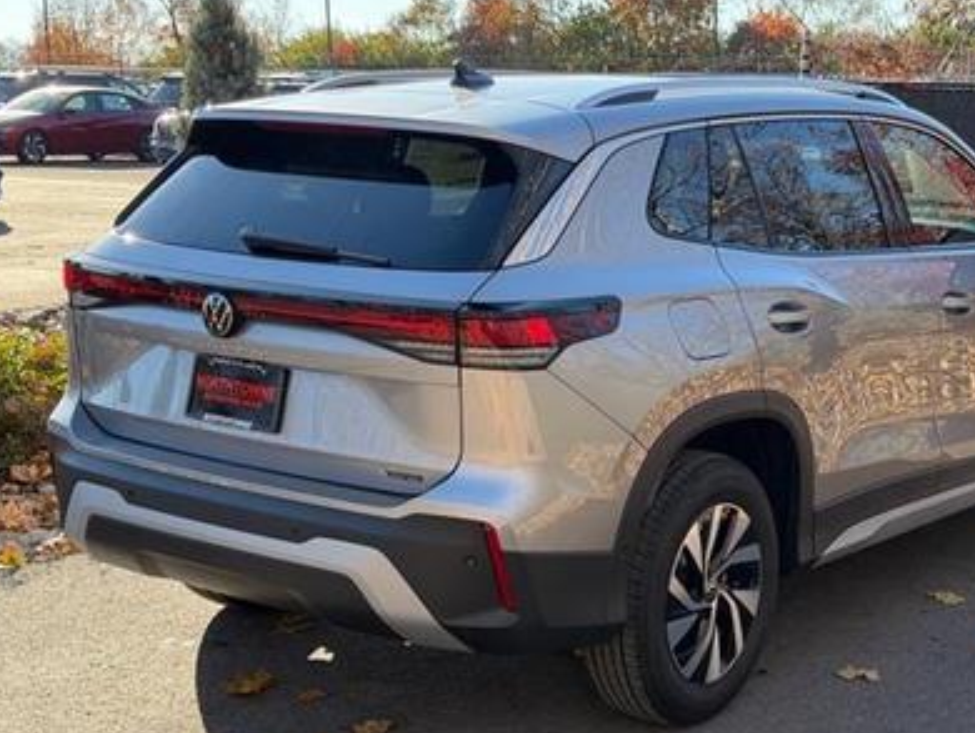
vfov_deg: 23.7
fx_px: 1747
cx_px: 598
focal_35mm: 62
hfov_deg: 31.1
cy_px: 365
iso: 100
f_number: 1.78
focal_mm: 6.76
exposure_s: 1/1330
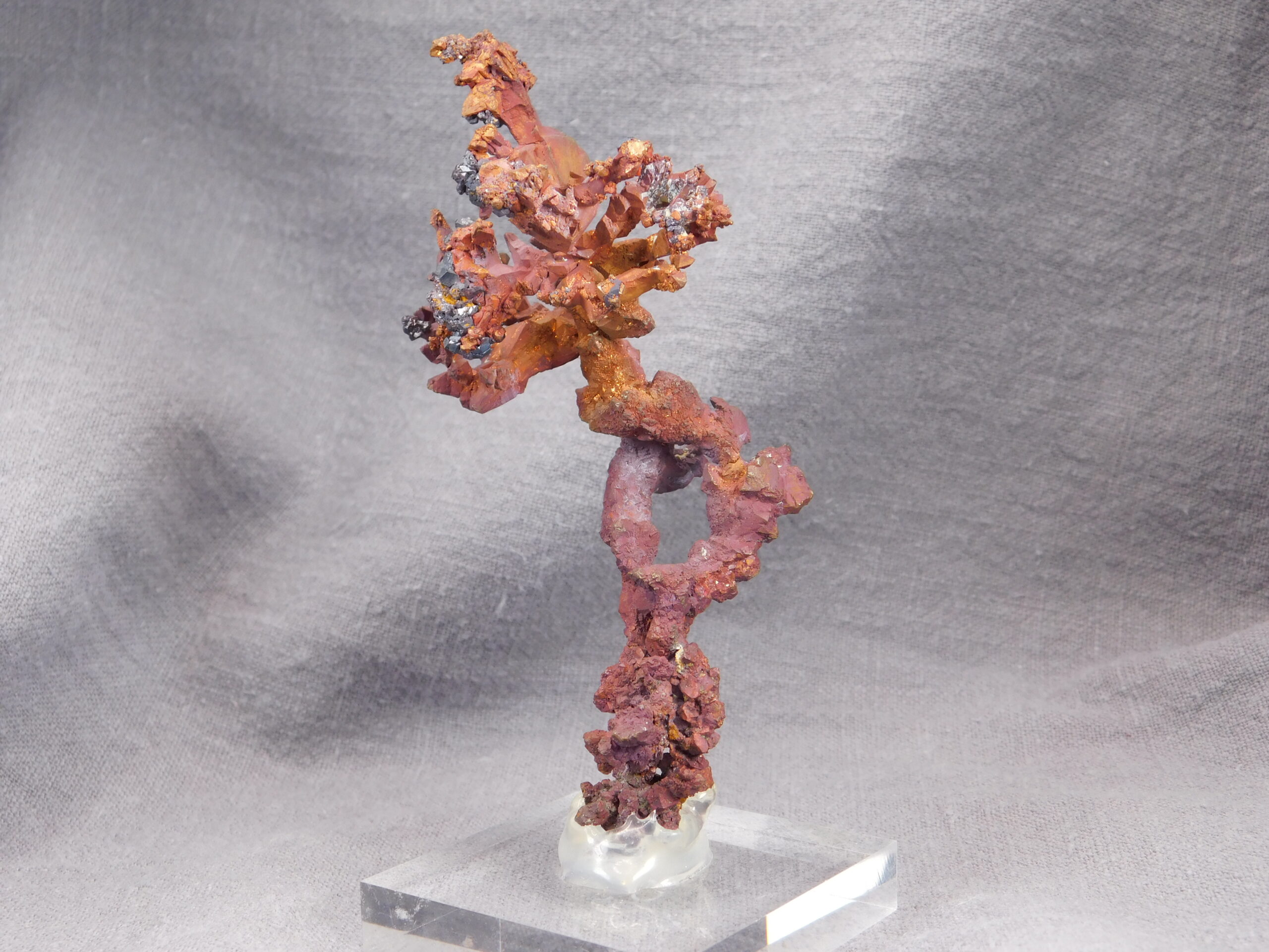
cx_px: 634
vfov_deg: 28.6
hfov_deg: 37.5
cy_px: 476
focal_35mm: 51
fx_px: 1870
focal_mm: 9
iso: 125
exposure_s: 1/50
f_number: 3.8
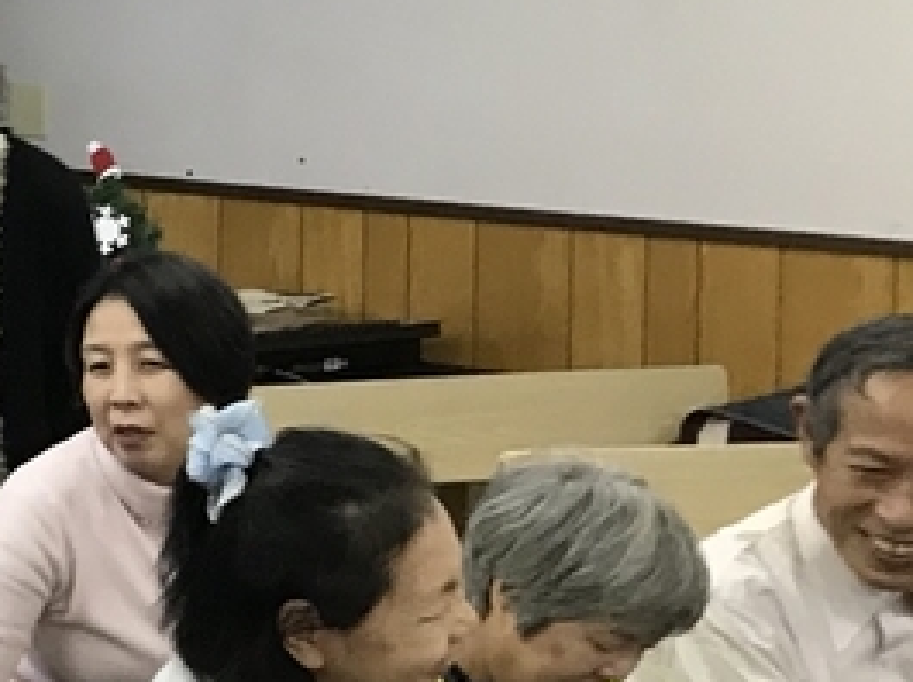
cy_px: 217
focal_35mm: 127
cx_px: -1013
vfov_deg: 11.6
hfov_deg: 13.1
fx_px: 3345
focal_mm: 3.99
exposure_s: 1/20
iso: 40
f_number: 1.8
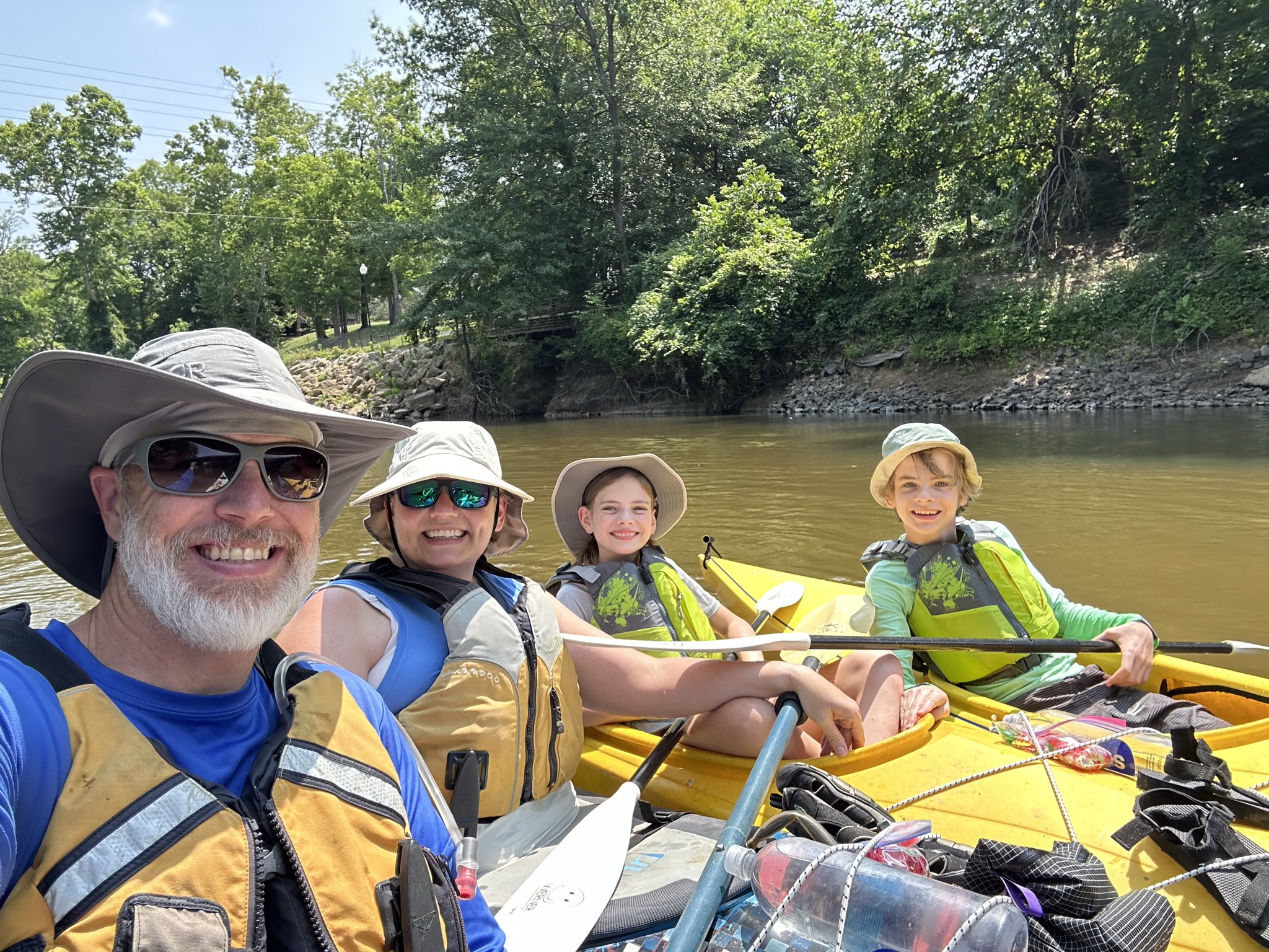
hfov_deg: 73.9
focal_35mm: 23
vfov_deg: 58.9
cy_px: 476
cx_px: 634
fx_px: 843
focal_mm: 2.69
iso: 25
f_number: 1.9
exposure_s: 1/338
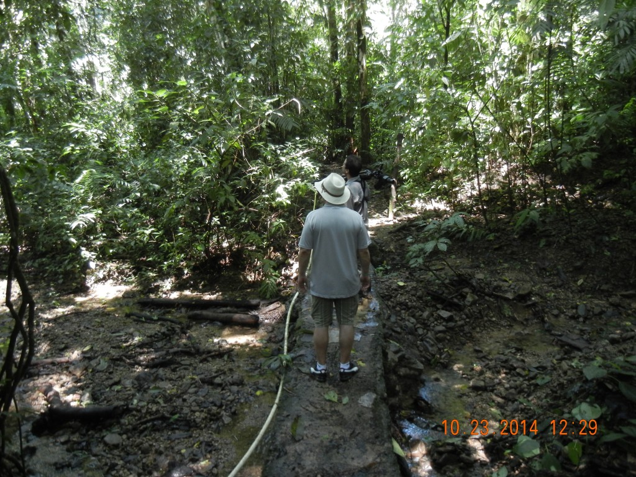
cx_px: 318
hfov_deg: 60.0
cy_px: 238
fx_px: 551
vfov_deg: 46.8
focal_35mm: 30
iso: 400
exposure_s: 1/24.4
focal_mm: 5.4
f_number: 3.5
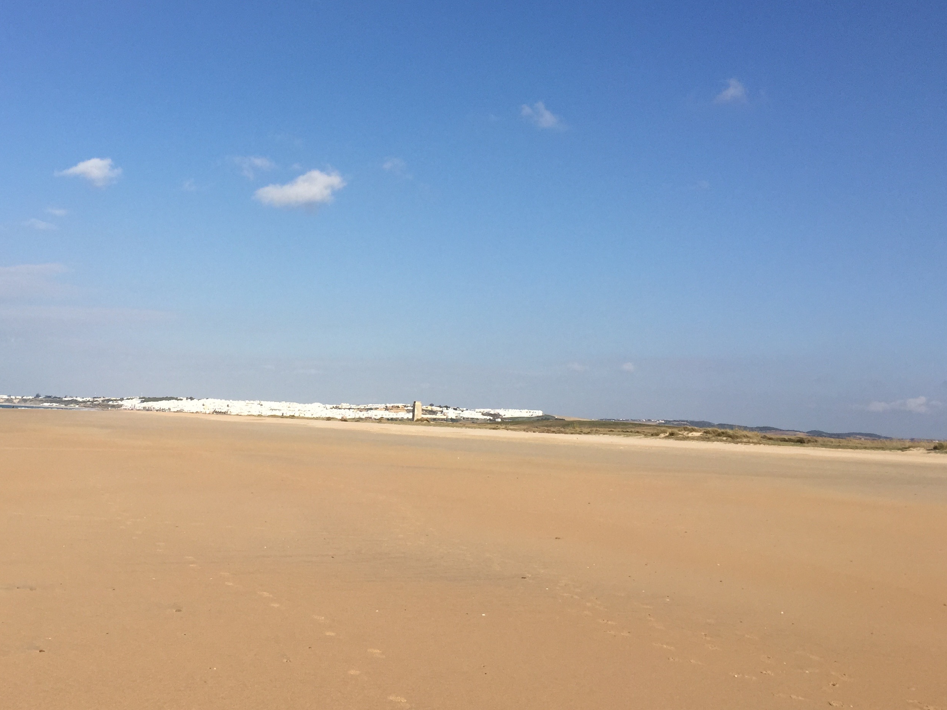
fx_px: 1040
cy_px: 323
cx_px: 368
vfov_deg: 37.7
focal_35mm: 38
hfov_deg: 48.6
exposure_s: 1/3597
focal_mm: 4.15
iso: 32
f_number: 2.2
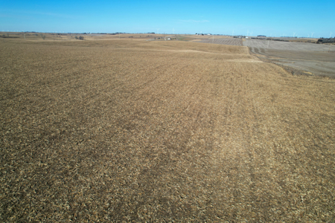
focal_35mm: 22
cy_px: 112
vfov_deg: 57.2
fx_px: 205
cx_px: 168
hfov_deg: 78.6
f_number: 2.8
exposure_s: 1/2500
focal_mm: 8.38
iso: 110
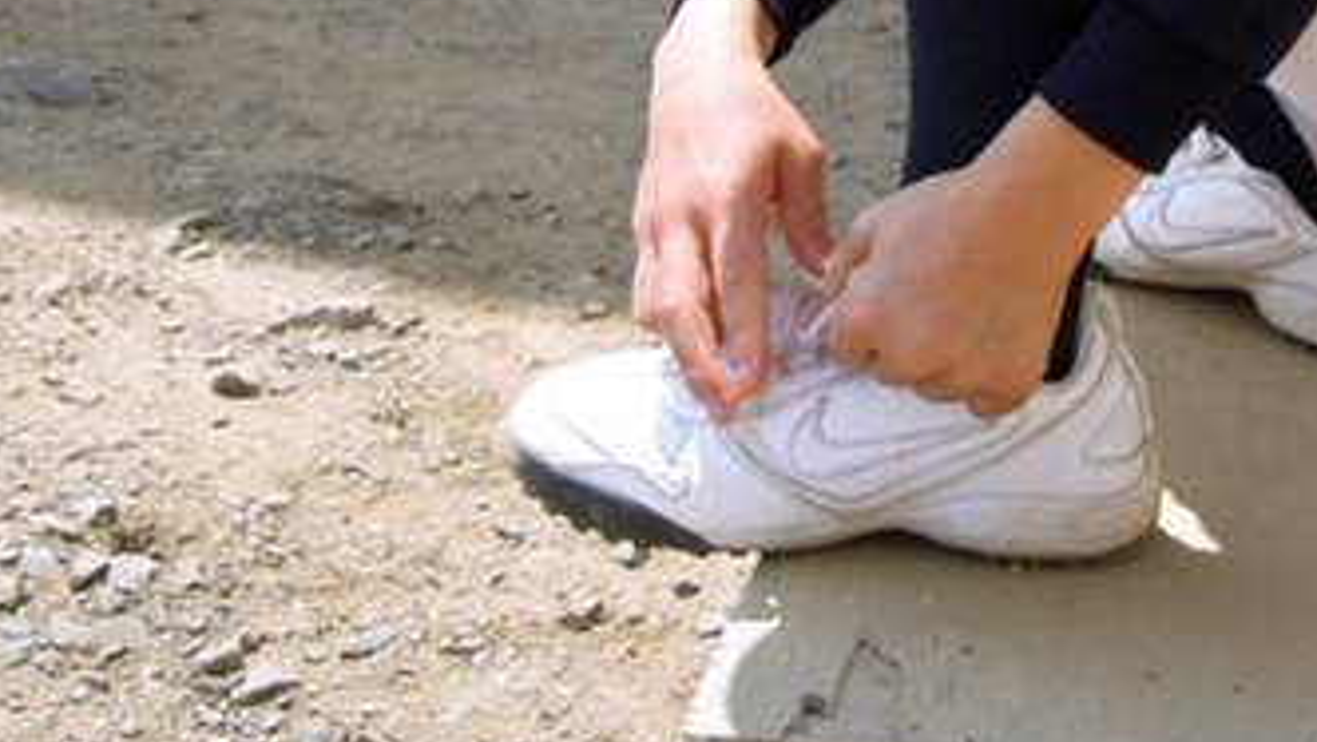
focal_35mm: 63
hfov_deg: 32.9
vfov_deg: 17.8
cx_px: 916
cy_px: -238
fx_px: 2201
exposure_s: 1/1250
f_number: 3.2
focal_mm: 4.3
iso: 160
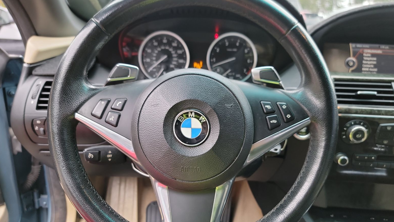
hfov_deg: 69.8
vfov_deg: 42.8
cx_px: 197
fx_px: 282
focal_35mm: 27
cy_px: 124
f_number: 1.8
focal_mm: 6.7
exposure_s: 1/59
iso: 190
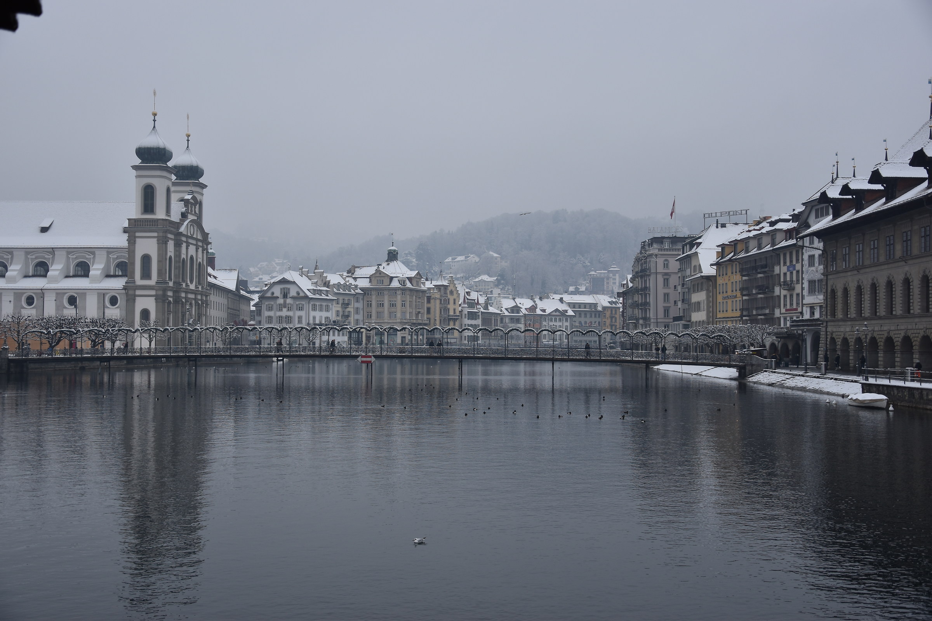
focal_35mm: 39
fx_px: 1010
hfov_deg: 49.6
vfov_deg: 34.2
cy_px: 310
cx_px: 466
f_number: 4
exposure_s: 1/1000
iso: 125
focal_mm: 26
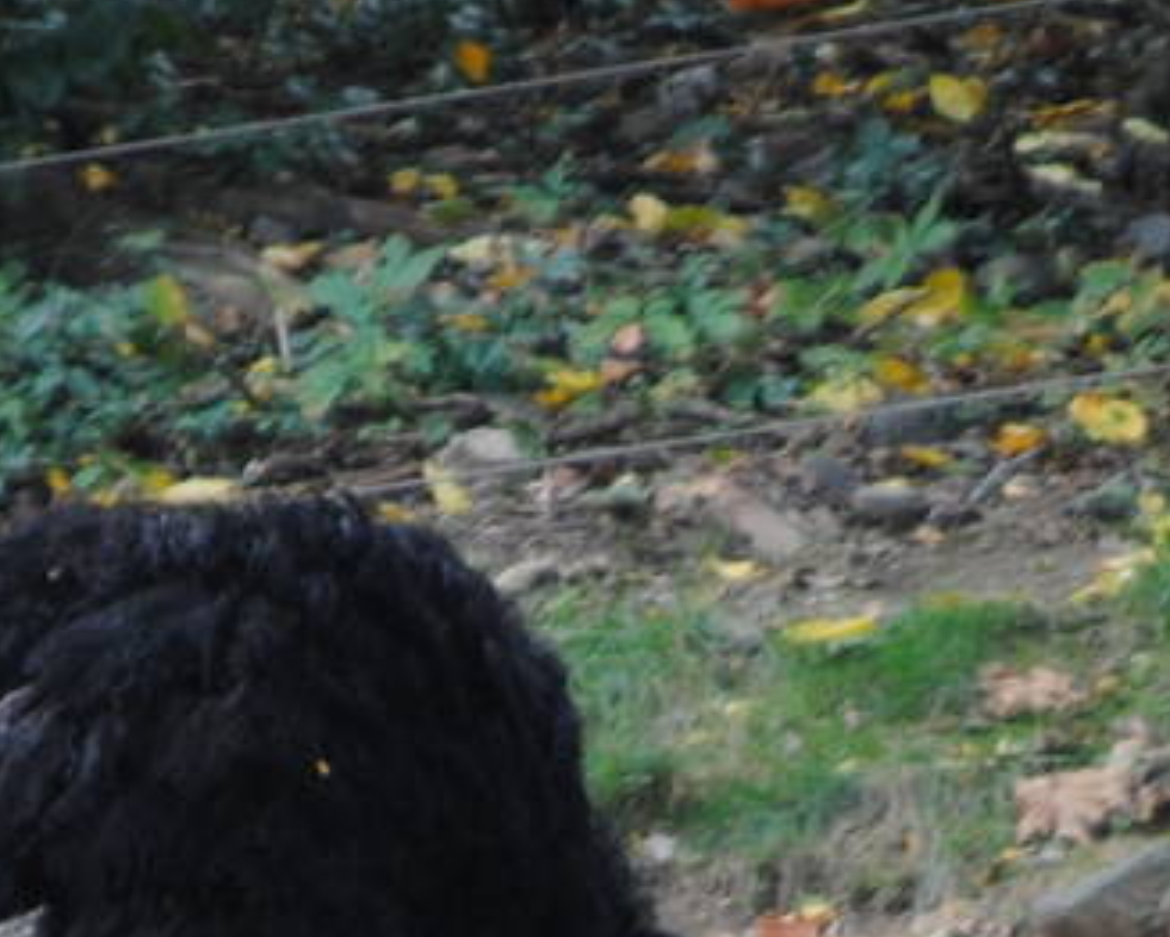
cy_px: 1143
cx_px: 673
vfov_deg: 1.1
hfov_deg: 1.4
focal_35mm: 1378
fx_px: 47745
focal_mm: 200
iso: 400
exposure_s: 1/125
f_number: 5.6
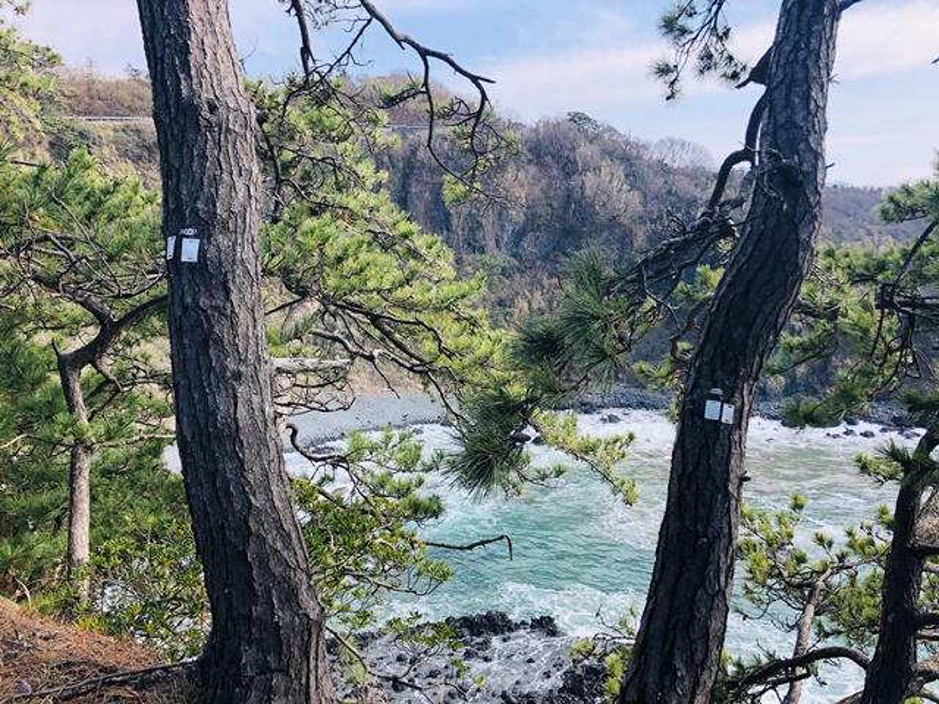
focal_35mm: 28
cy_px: 352
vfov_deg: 49.7
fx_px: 760
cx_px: 470
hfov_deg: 63.4
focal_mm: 4
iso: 20
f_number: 1.8
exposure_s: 1/600
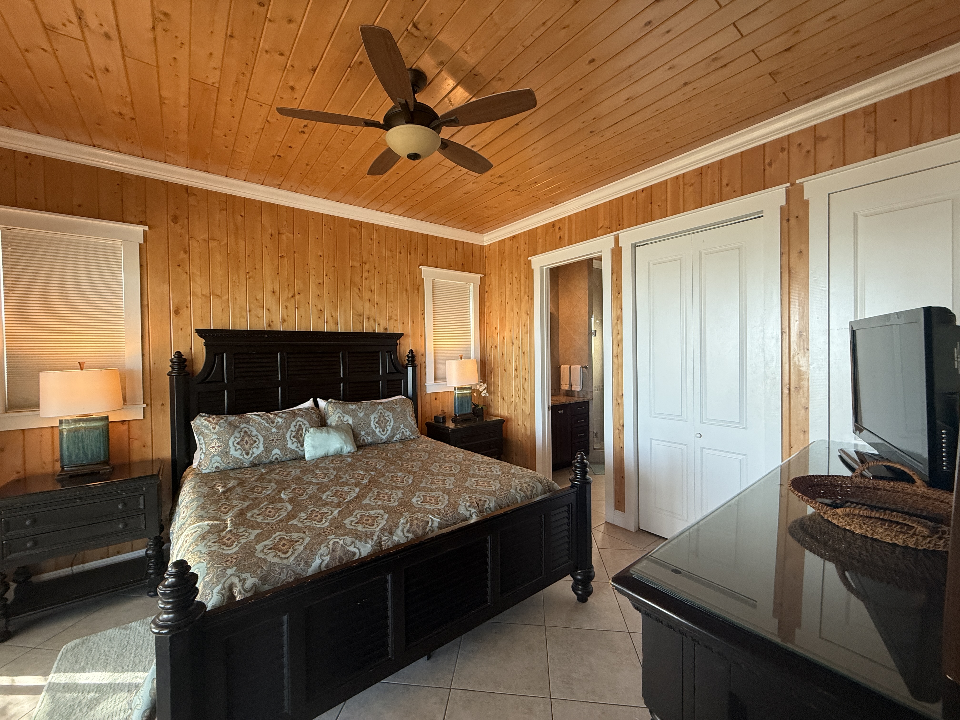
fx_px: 388
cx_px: 480
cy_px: 360
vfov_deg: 85.7
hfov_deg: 102.1
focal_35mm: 14
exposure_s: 1/120
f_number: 2.2
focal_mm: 2.22
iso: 200
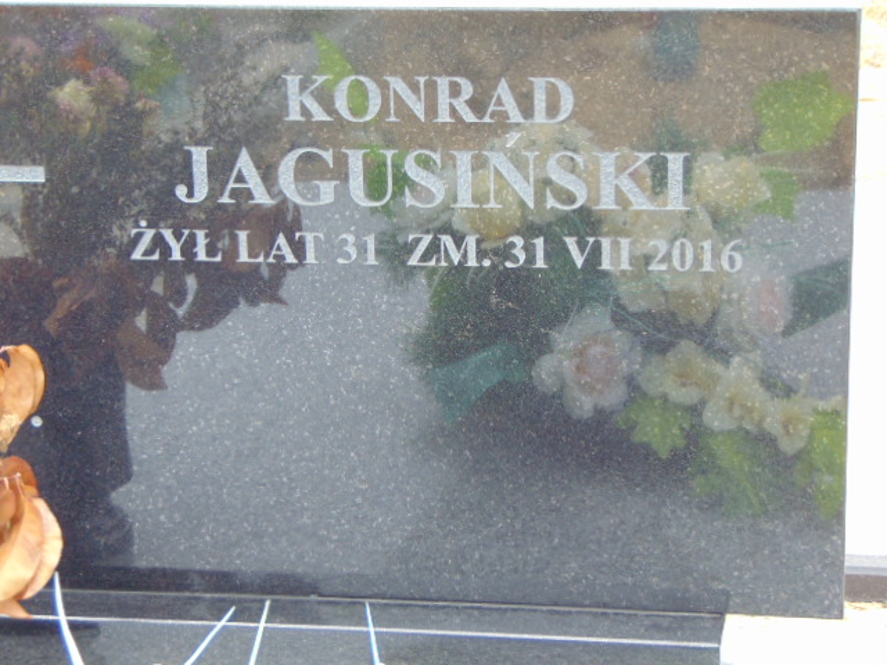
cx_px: 444
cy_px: 332
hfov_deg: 18.2
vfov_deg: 13.7
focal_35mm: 108
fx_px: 2767
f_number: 3.9
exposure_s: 1/30
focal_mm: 19.4
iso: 160
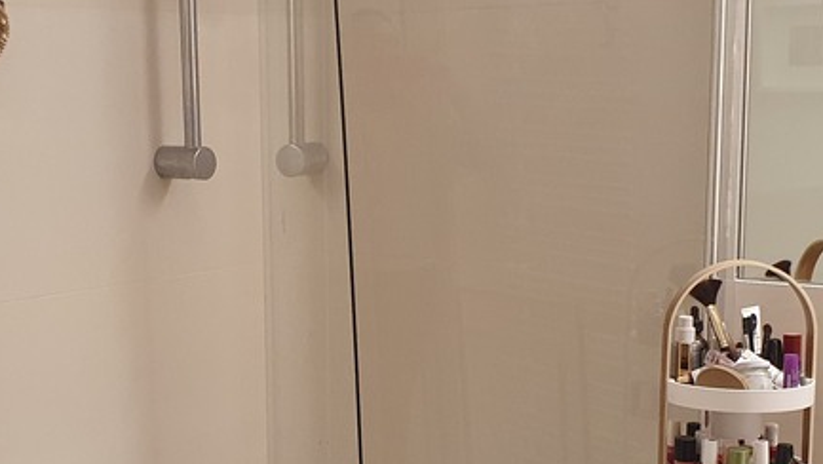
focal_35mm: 67
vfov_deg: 17.9
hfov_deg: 31.2
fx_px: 1463
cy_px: 333
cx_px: 283
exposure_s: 1/100
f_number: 2.4
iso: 320
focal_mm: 4.32
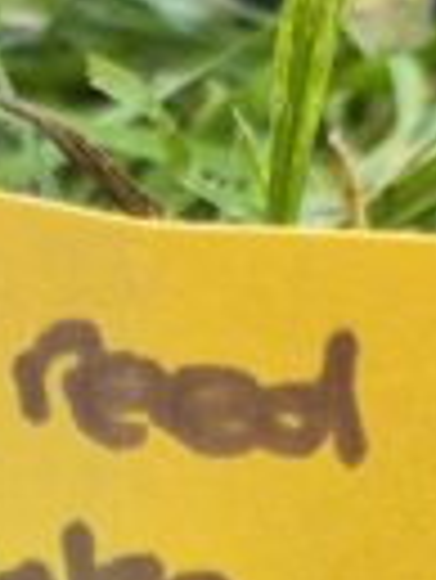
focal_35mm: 182
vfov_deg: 8.0
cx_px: -247
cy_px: 2118
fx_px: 3051
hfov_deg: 8.0
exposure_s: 1/261
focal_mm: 5.4
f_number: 1.8
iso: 25
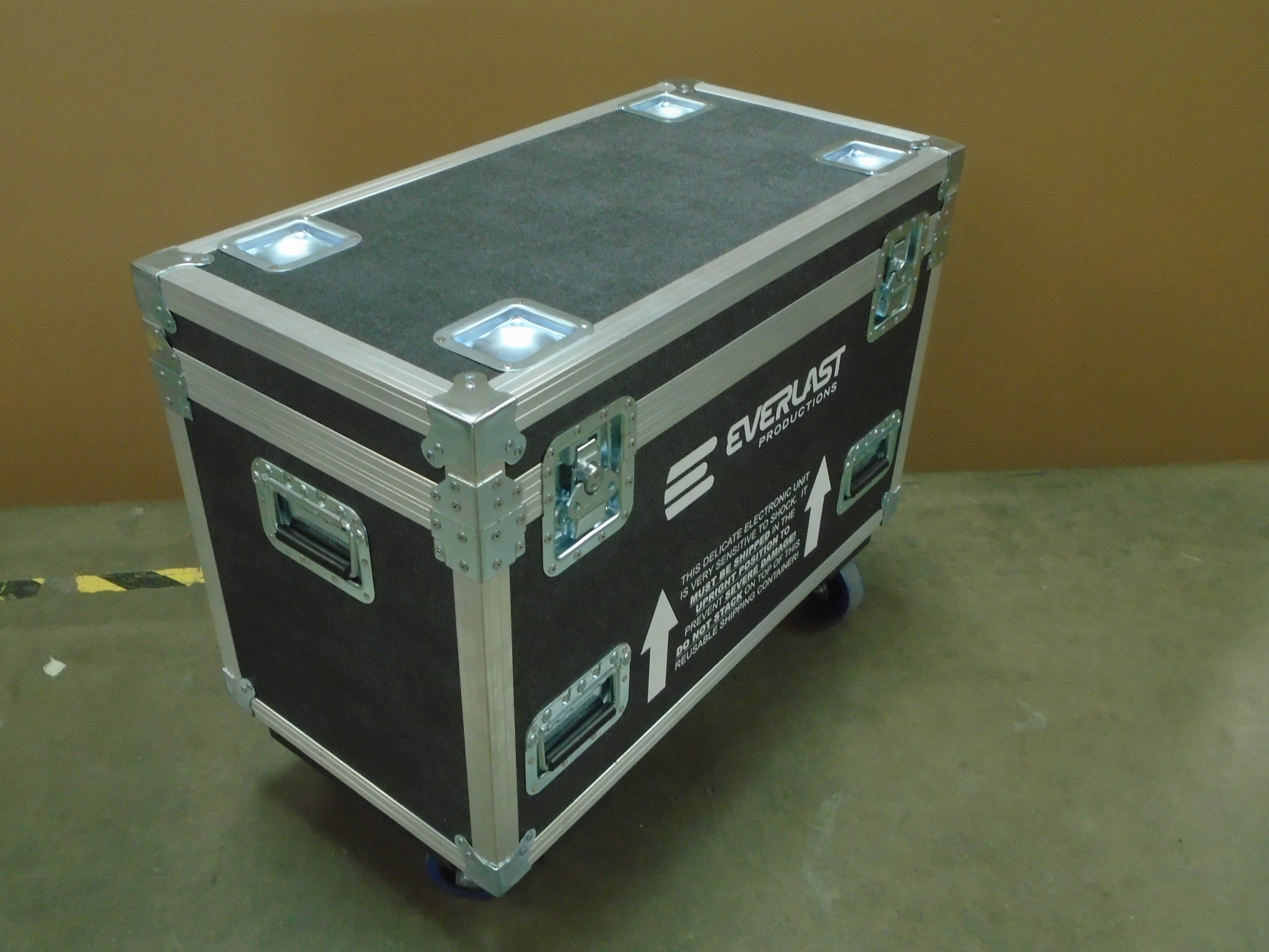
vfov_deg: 45.4
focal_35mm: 31
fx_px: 1136
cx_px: 634
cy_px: 476
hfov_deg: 58.4
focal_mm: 5.5
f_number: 3.5
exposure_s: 1/30
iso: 400
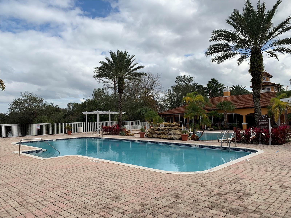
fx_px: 219
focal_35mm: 26
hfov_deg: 67.3
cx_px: 146
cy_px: 109
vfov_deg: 53.1
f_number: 1.8
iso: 25
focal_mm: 4.25
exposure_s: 1/2545
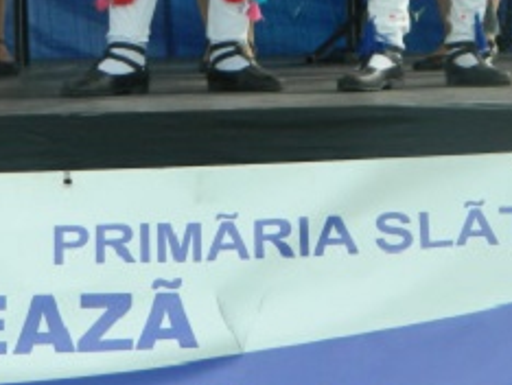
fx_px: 3761
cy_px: -250
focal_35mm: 254
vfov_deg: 5.8
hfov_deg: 7.7
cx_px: -15
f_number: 4
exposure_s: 1/250
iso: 80
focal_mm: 12.6
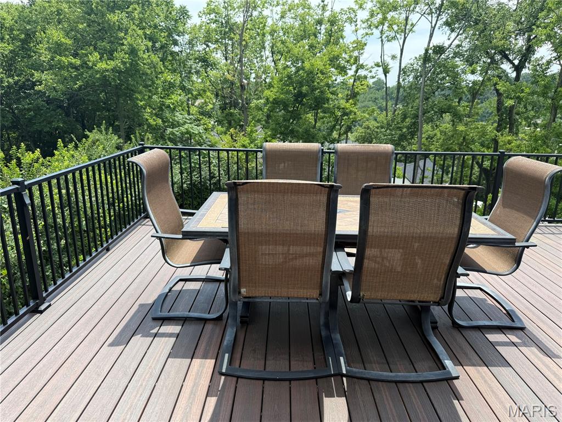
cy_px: 211
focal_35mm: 24
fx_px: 390
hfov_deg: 71.6
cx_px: 281
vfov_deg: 56.8
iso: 80
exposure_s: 1/1437
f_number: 1.78
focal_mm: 6.76
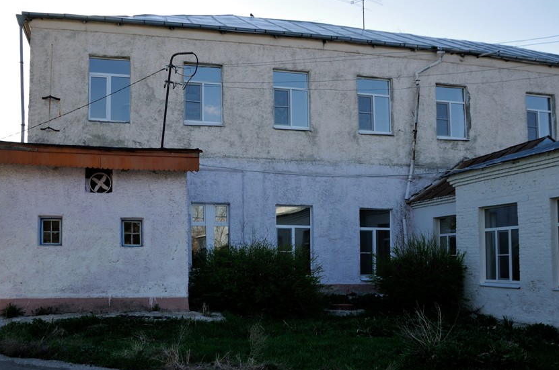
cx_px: 266
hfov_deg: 49.6
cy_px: 192
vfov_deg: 34.1
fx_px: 605
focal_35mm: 39
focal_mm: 24
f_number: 7.1
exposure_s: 1/250
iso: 160
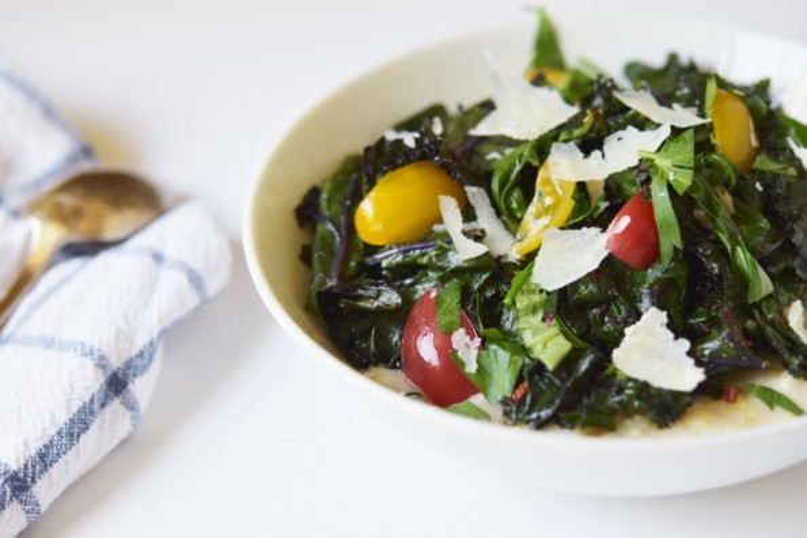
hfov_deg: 22.6
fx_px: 2017
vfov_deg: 15.2
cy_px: 269
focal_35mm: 90
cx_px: 404
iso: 400
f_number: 4
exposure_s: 1/400
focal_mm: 60
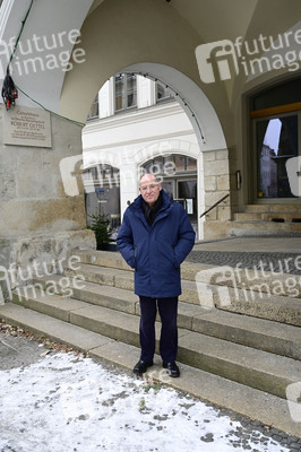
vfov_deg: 62.0
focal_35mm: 30
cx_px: 150
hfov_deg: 43.5
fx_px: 377
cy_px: 226
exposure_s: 1/200
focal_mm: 30
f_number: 6.3
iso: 640
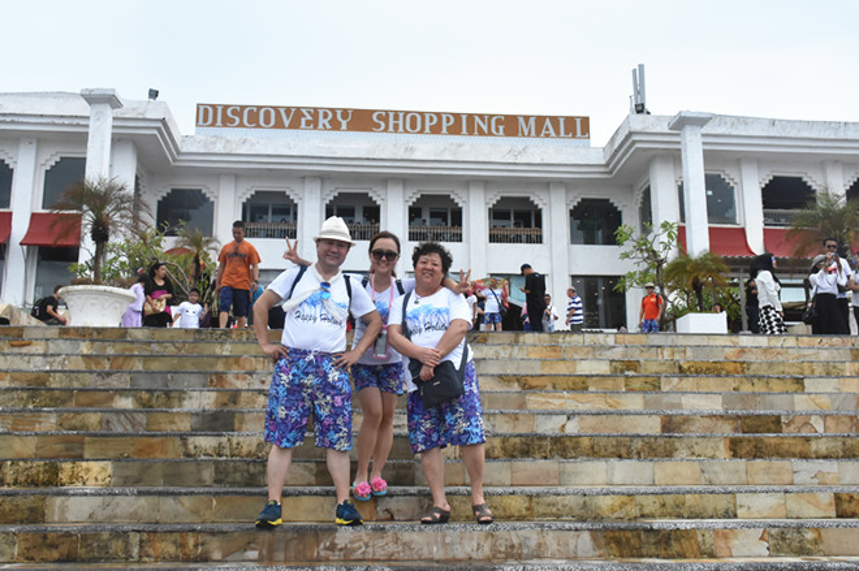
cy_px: 286
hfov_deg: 49.6
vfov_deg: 34.2
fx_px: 930
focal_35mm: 39
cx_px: 430
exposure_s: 1/1000
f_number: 16
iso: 1250
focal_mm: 26
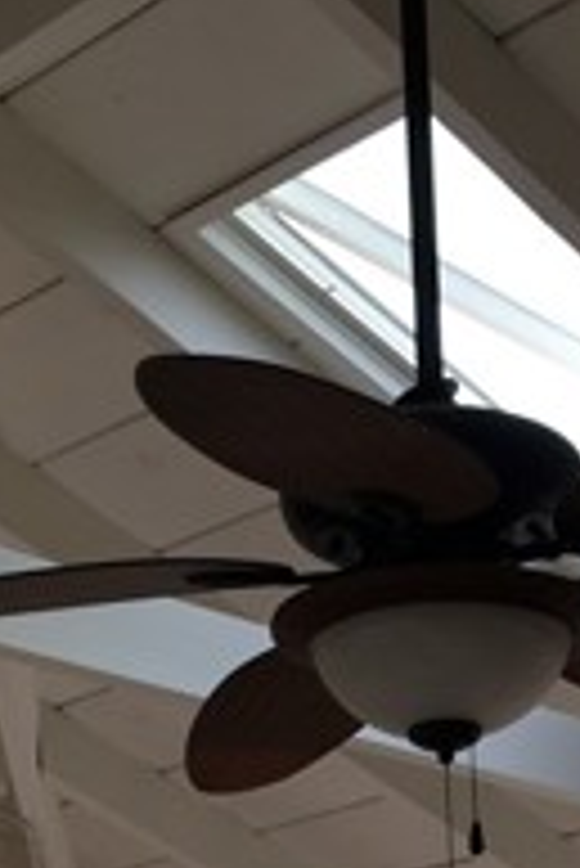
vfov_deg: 19.7
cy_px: 899
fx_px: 2412
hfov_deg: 13.7
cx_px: 423
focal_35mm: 100
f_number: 2.2
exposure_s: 1/120
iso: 25
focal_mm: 4.15
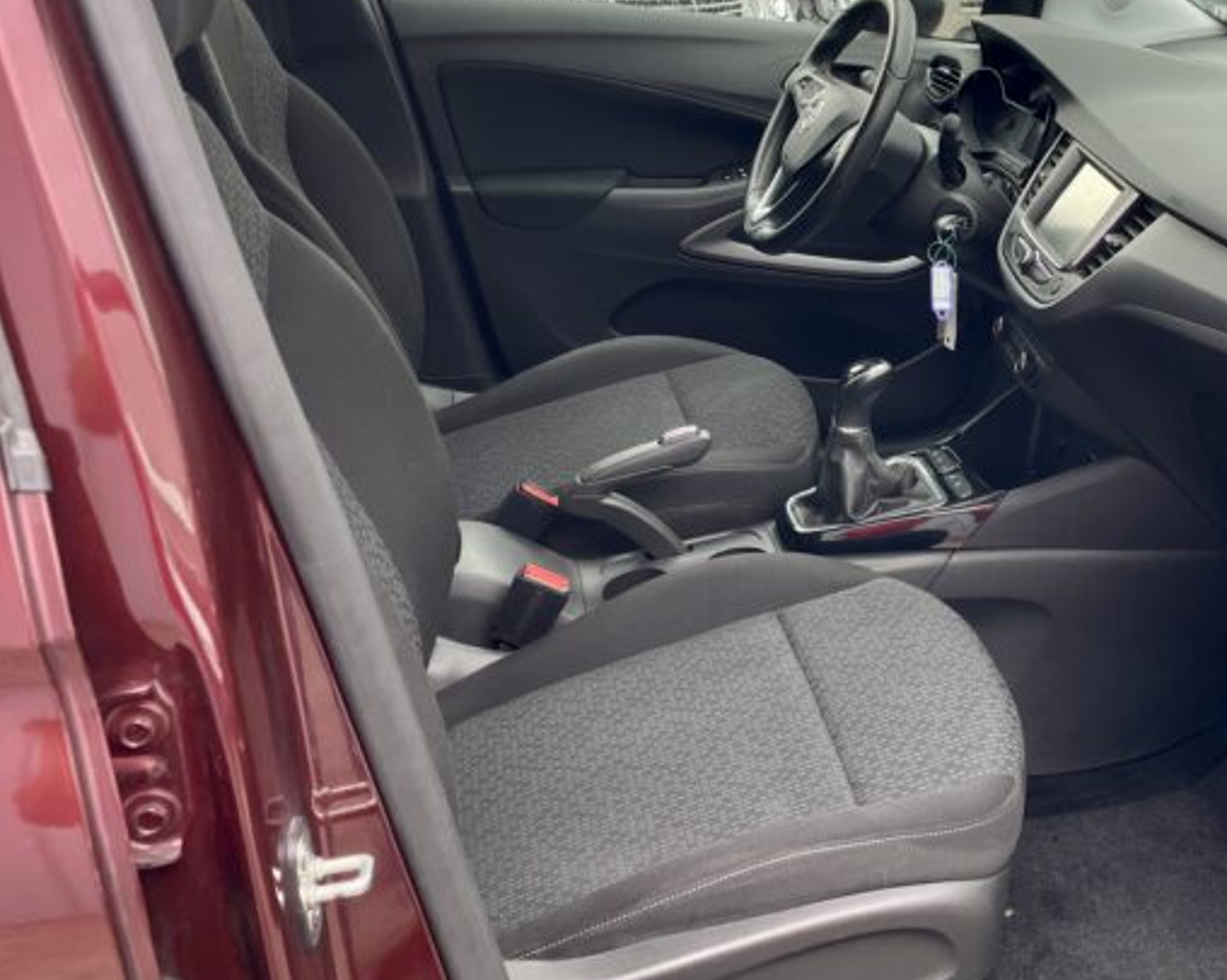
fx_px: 1452
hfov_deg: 43.8
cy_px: 340
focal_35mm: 40
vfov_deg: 37.0
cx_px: 964
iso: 32
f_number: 1.6
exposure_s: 1/123
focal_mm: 4.2
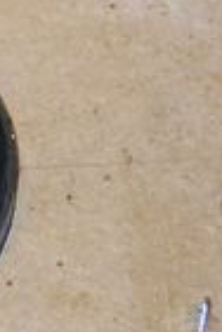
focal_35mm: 179
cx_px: -57
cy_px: -113
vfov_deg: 11.2
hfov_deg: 7.6
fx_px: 1656
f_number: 2.8
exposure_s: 1/60
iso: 80
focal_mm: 6.3
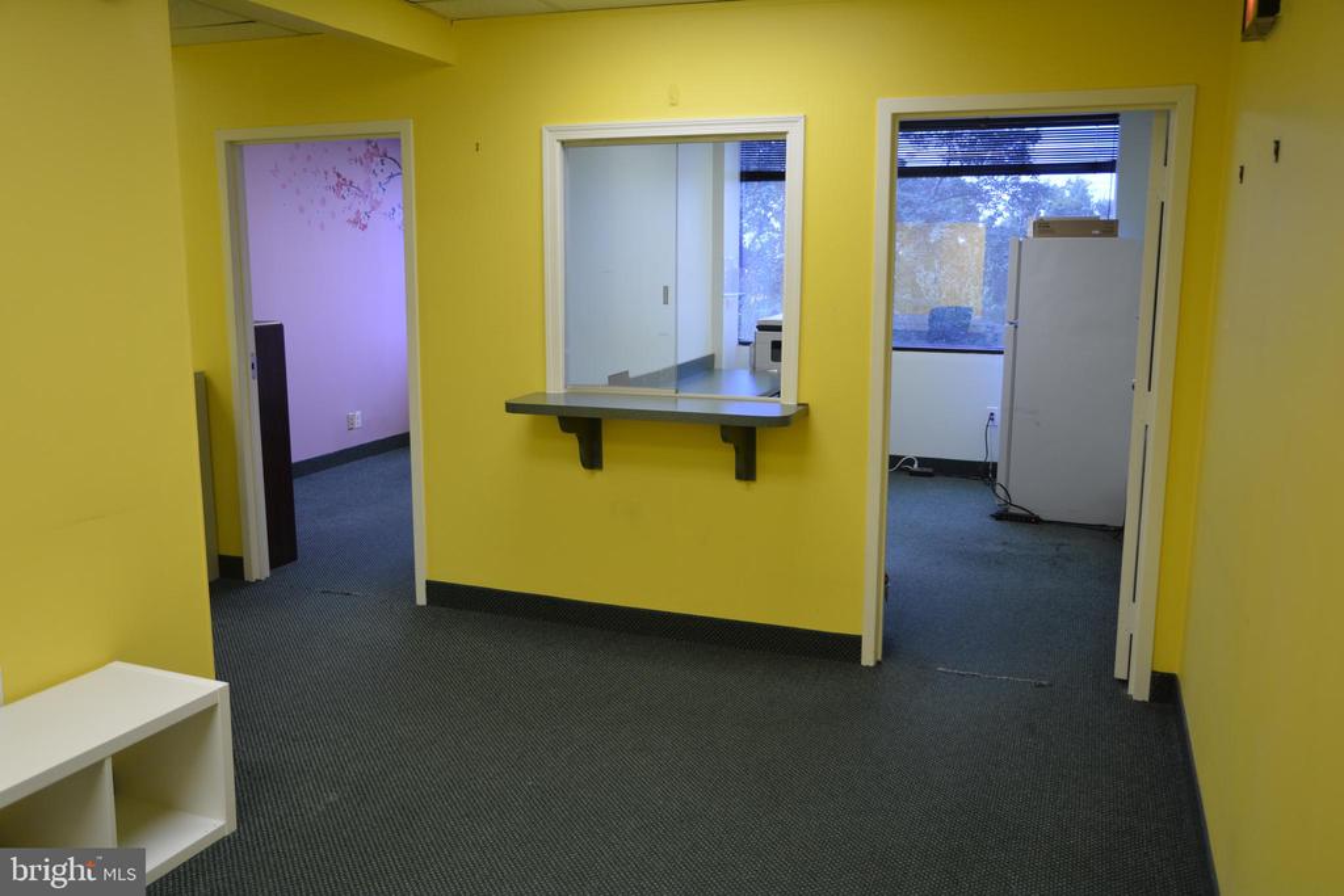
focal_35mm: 28
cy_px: 448
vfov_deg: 45.7
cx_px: 672
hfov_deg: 64.5
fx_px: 1064
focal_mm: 19
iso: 450
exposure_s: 1/60
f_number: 4
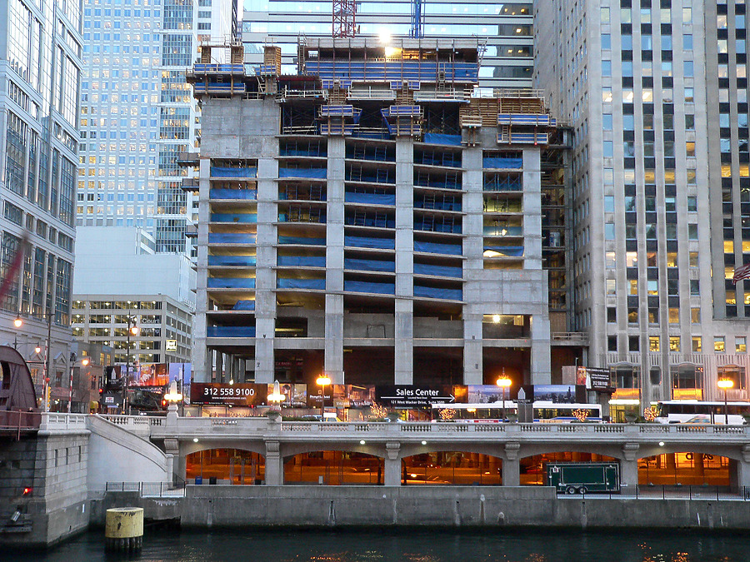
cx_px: 375
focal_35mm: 47
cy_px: 281
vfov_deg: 30.9
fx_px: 1018
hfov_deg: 40.4
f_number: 2.8
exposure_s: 1/10
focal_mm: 7.8
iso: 200
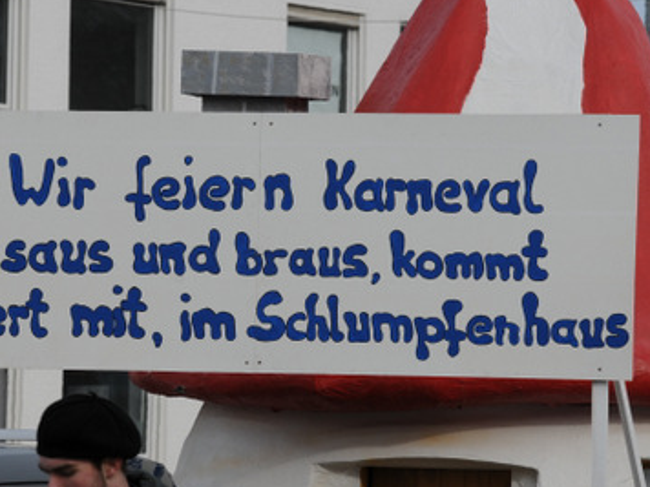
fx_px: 6641
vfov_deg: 4.2
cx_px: 336
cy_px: 261
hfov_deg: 5.6
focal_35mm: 354
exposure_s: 1/400
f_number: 10
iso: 200
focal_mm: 175
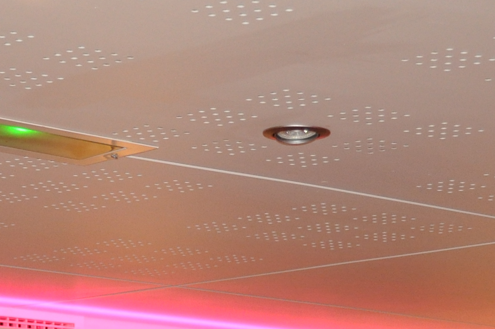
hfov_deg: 15.1
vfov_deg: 9.6
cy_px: 600
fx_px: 1854
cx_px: 97
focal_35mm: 135
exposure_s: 1/60
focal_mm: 24
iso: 800
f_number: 4
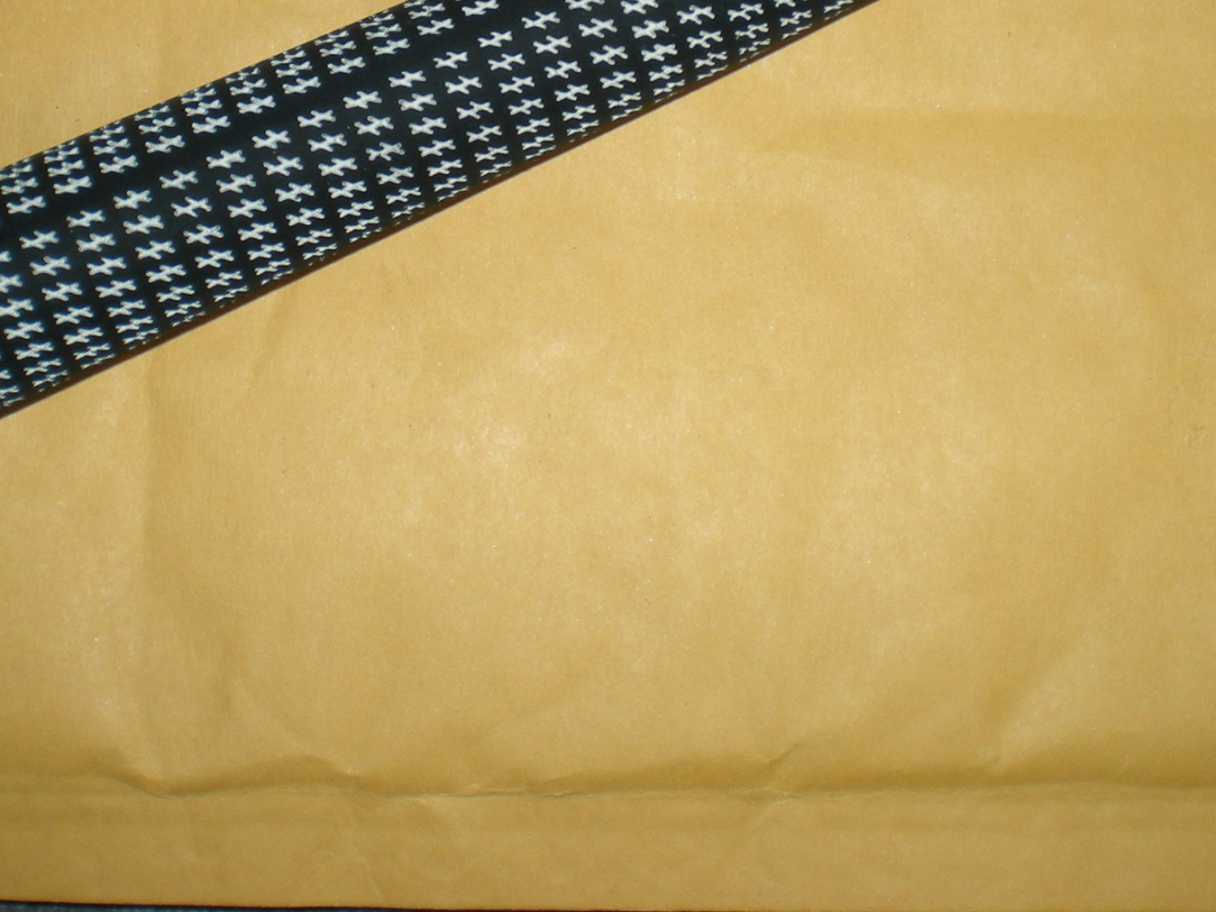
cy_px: 50
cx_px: 576
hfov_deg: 26.7
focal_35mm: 73
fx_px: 2565
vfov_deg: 19.7
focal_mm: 6.3
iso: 64
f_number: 4.6
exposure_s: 1/60
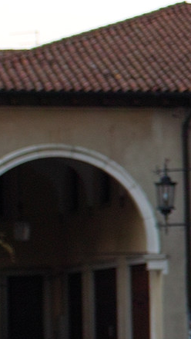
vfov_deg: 9.4
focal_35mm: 228
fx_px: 2053
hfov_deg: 5.1
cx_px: 558
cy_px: 87
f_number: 4
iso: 100
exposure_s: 1/60
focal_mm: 24
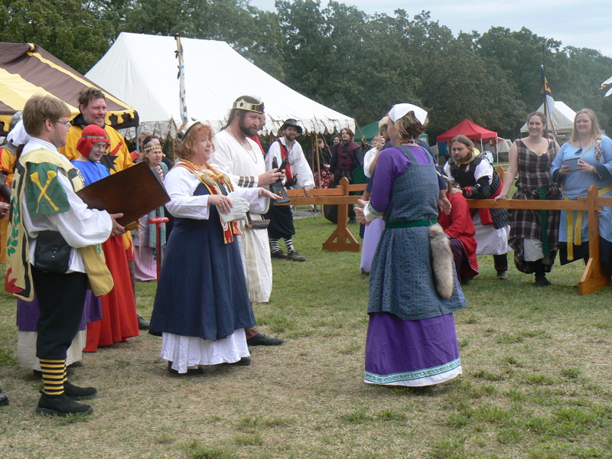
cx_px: 306
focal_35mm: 64
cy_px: 230
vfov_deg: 22.9
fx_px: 1131
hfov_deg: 30.3
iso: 80
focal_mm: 10.7
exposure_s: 1/250
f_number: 5.6
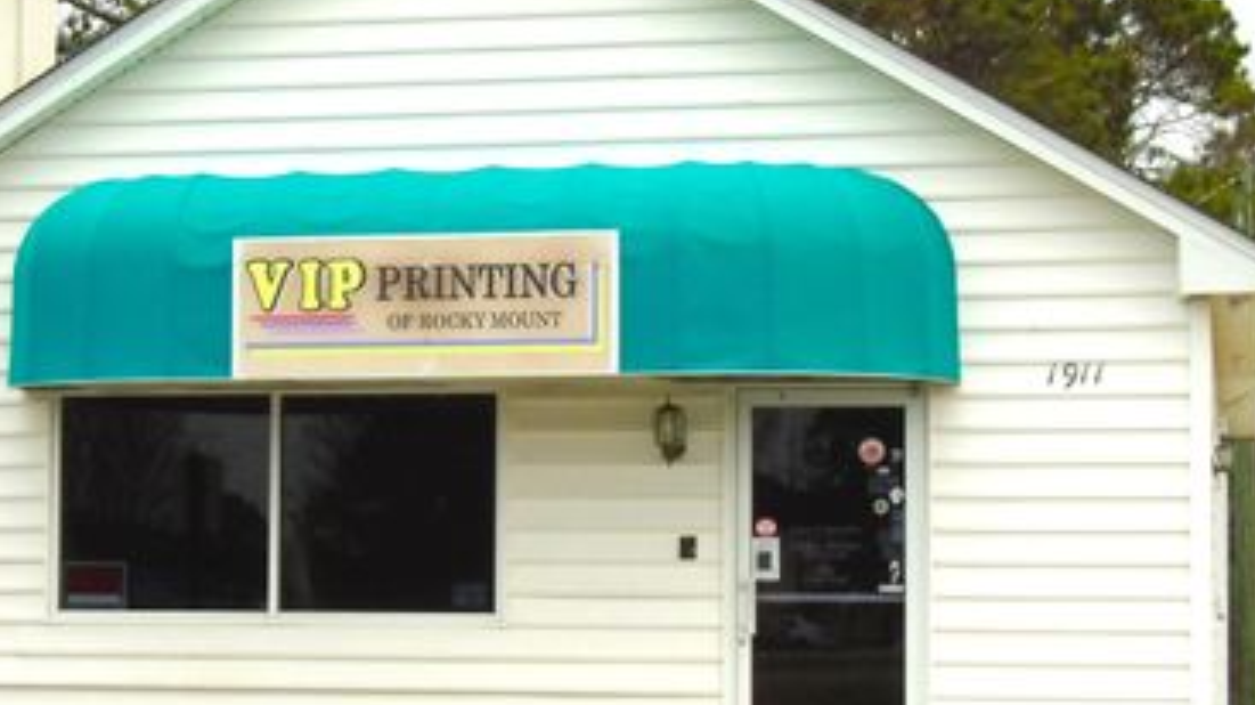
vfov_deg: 12.0
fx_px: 3359
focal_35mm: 101
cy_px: 426
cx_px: 486
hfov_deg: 21.1
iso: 200
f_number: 5.5
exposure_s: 1/250
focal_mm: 12
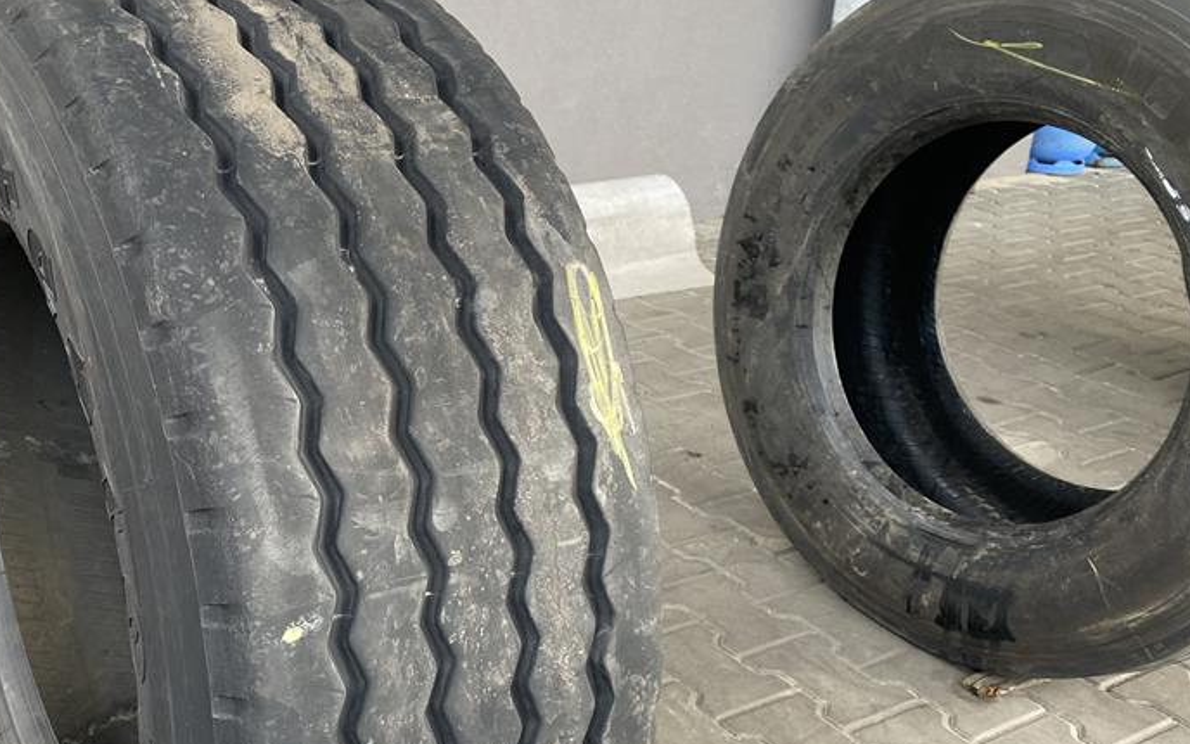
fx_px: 1330
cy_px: 521
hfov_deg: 47.2
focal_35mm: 41
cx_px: 365
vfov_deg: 30.9
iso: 80
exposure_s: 1/122
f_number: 1.8
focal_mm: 4.25
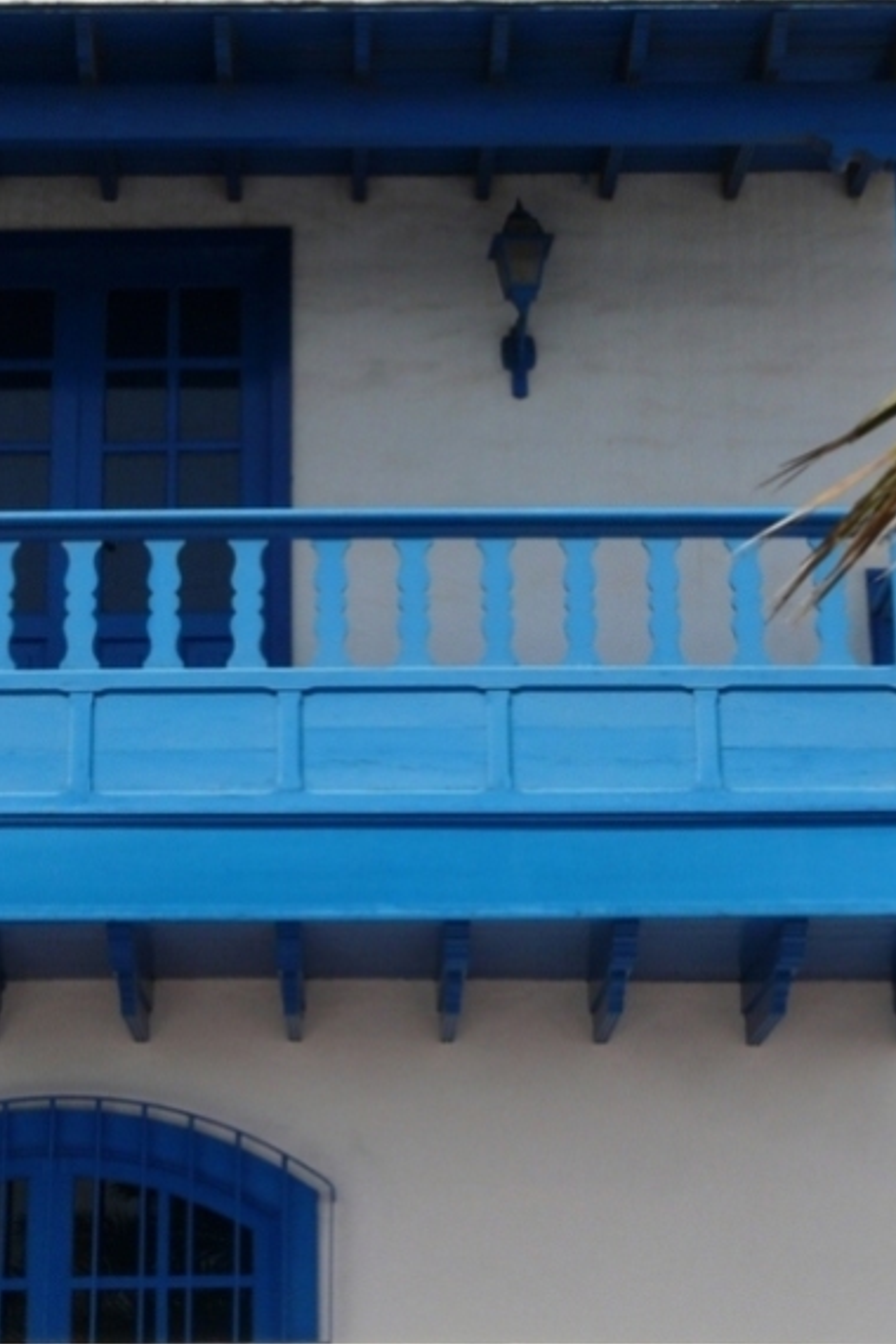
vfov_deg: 30.1
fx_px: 2501
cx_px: 369
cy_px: 668
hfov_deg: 20.3
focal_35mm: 67
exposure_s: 1/400
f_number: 7.1
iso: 100
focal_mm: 7.9
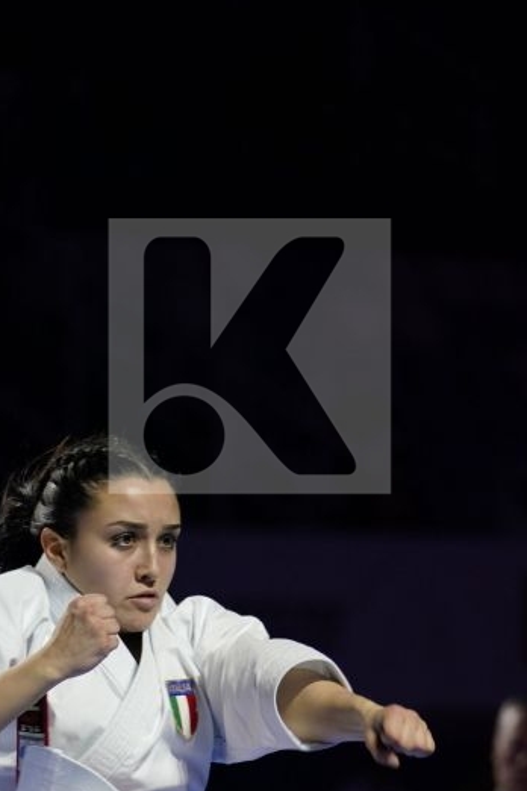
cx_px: 250
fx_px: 6060
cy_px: 893
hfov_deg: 5.0
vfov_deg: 7.4
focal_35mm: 276
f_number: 2.8
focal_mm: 120
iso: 500
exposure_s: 1/500
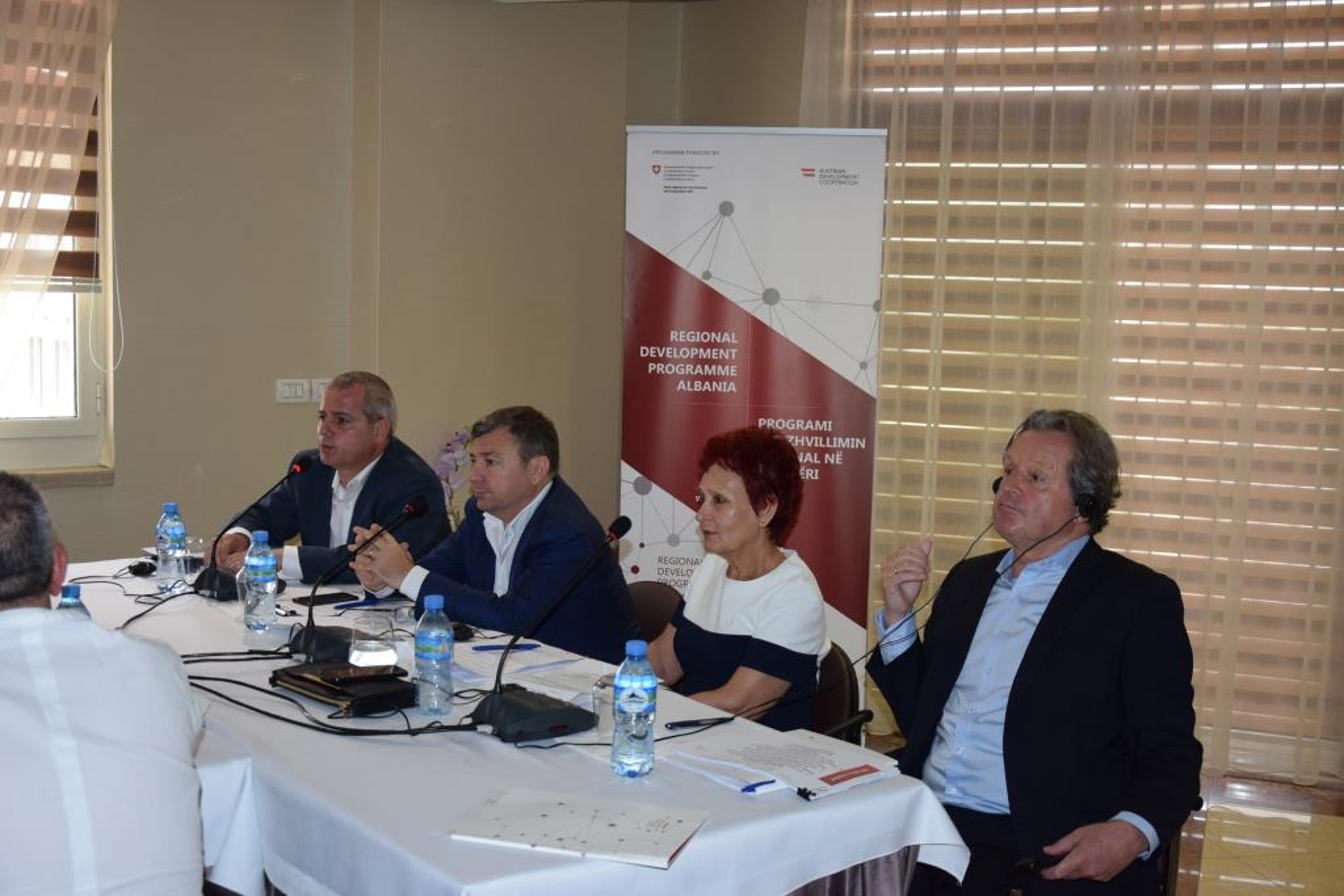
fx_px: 1568
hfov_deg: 46.4
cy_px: 448
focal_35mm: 42
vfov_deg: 31.9
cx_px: 672
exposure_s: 1/80
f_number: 4.5
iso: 800
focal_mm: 28
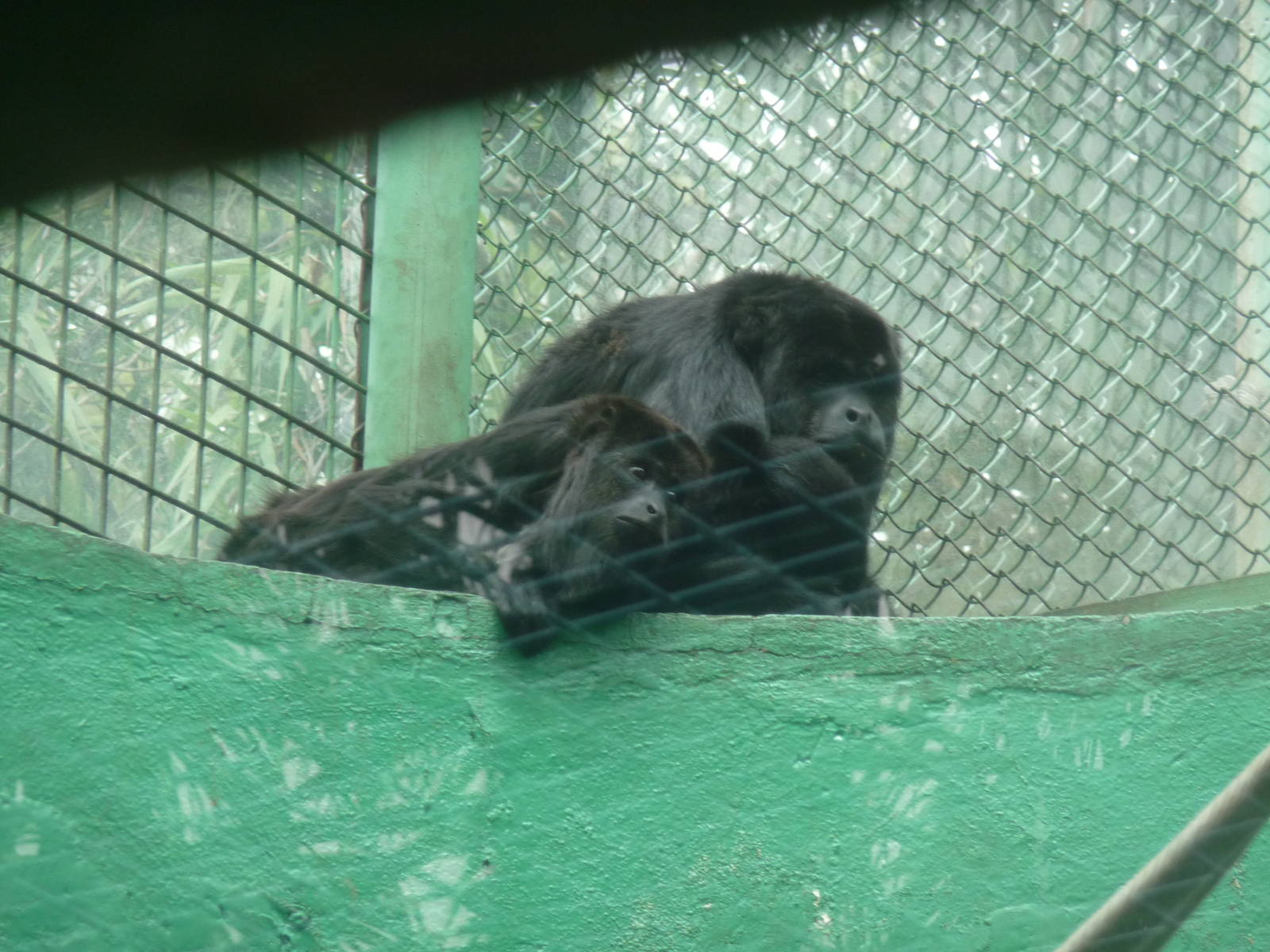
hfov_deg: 7.1
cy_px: 476
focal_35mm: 280
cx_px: 635
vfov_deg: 5.3
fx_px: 10273
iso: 160
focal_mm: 47
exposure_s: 1/125
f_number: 4.9
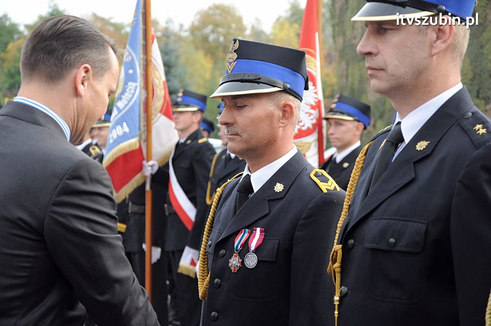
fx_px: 1635
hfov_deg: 17.1
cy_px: 163
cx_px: 246
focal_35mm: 120
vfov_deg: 11.4
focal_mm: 80
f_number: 5.3
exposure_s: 1/400
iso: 500
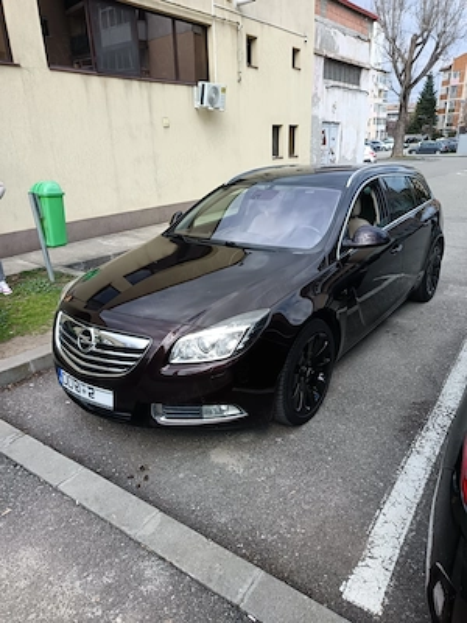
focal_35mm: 24
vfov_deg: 71.6
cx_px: 234
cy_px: 312
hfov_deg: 56.8
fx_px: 432
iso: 100
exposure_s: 1/191
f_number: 1.75
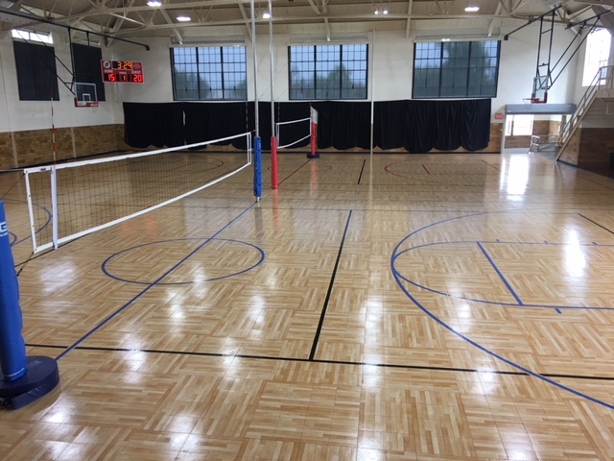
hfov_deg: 61.7
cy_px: 230
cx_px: 307
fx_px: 514
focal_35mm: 29
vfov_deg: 48.2
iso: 32
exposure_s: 1/30
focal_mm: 4.15
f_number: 2.2
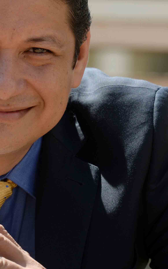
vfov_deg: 4.1
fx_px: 3736
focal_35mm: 510
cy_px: 154
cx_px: 3
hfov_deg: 2.6
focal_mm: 155
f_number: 5.6
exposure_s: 1/200
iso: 80
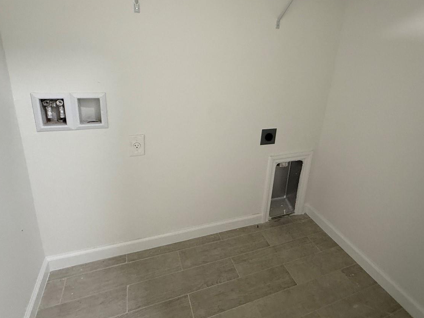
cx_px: 232
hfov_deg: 81.5
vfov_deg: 65.0
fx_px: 245
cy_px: 119
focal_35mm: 20
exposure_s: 1/60
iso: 320
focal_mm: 2.22
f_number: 2.2
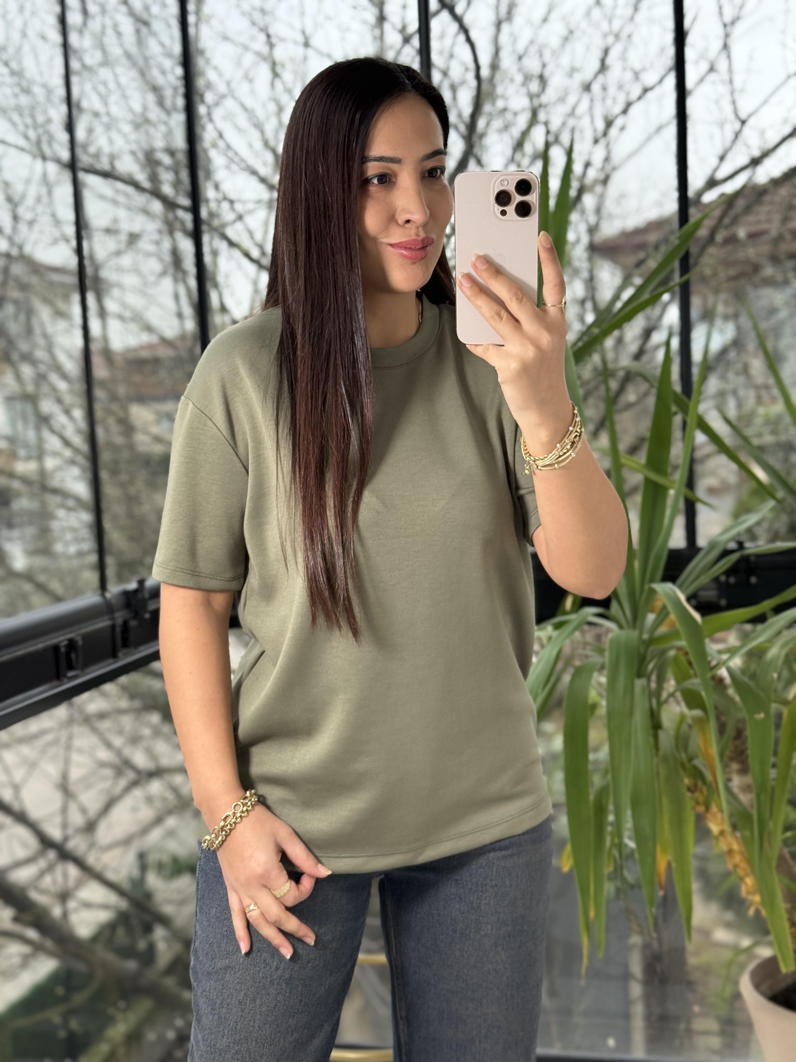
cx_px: 398
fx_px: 1472
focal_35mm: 48
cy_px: 531
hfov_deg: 30.3
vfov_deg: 39.7
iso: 125
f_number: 1.78
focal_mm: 6.76
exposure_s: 1/137
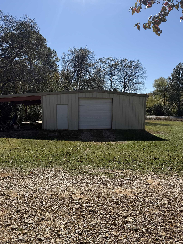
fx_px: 183
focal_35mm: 26
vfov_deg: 67.2
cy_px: 130
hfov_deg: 53.1
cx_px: 91
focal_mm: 6.76
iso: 80
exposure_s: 1/5319
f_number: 1.78
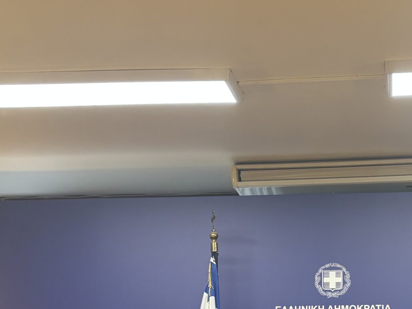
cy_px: 262
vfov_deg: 22.2
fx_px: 774
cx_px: 334
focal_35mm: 65
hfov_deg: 29.1
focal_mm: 5.96
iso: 160
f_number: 1.6
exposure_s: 1/50
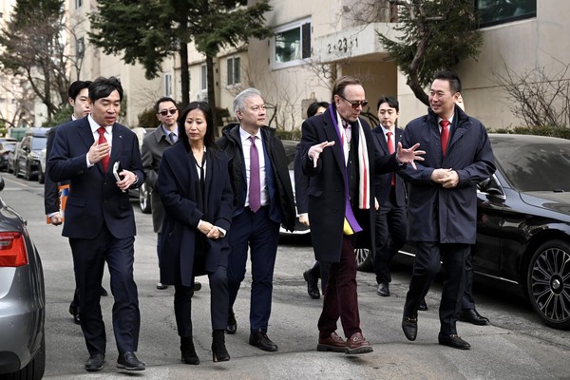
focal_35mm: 43
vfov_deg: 31.2
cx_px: 285
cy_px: 190
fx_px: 681
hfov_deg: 45.4
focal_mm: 43
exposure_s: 1/500
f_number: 3.5
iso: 160
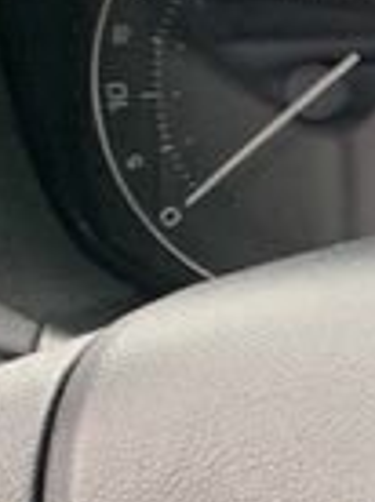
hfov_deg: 6.9
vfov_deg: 10.1
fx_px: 2796
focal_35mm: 193
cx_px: 1147
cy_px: 615
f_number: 1.8
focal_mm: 4.25
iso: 100
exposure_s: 1/60
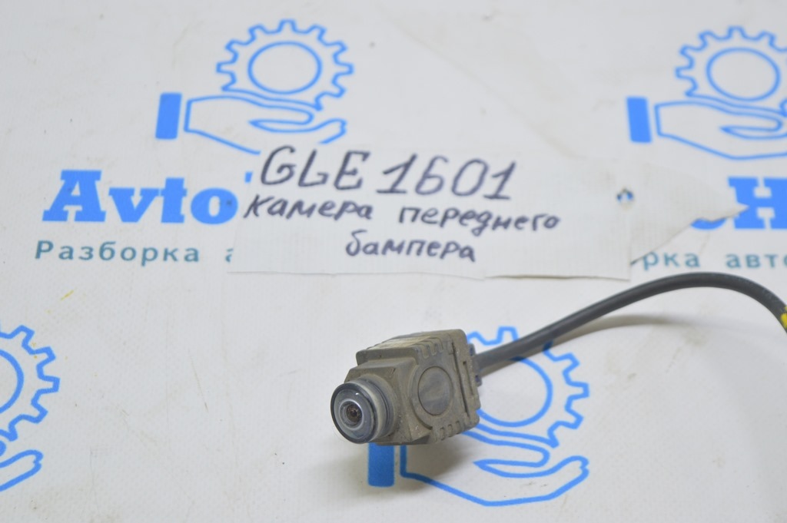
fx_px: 1802
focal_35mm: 82
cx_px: 394
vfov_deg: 16.5
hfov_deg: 24.6
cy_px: 262
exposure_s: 1/20
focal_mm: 55
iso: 400
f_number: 5.6
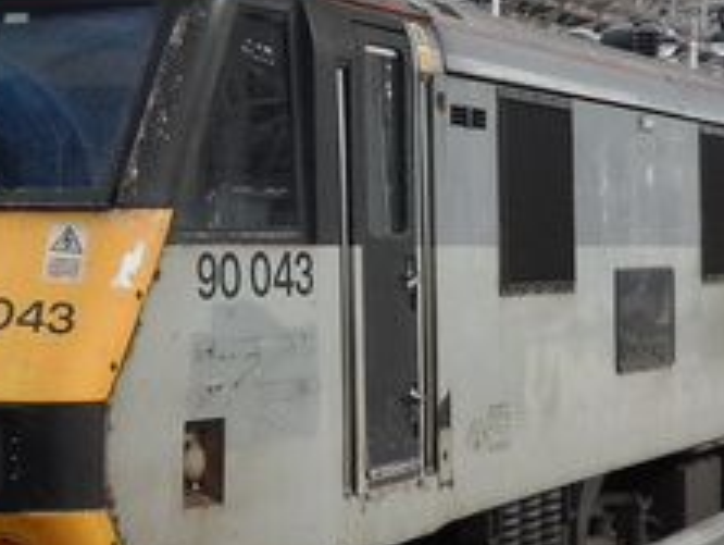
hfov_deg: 17.2
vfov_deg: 13.0
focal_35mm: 114
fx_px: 2387
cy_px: 251
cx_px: 303
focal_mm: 5.8
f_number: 3.3
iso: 100
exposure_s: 1/30
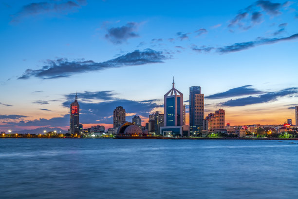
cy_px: 100
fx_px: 323
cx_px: 149
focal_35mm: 39
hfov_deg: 49.6
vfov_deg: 34.2
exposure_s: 6
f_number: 11
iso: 100
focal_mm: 39
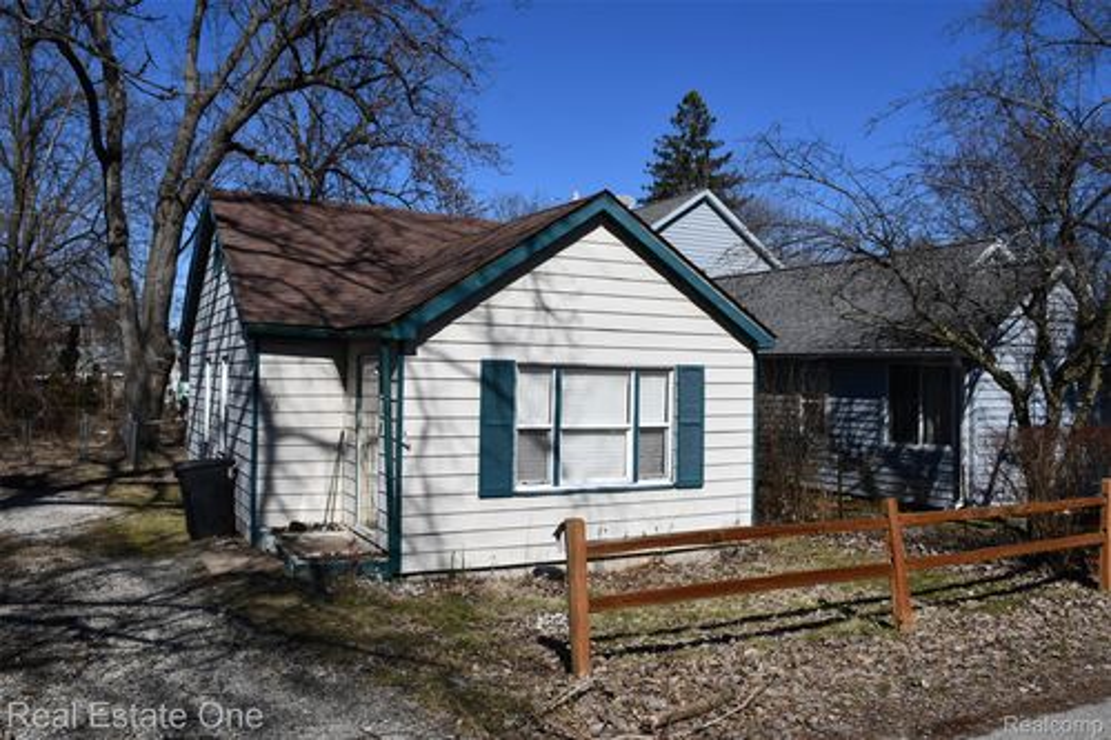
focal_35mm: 27
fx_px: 833
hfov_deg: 67.4
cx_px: 556
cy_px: 370
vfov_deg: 47.9
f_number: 9
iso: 50
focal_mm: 18
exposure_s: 1/320
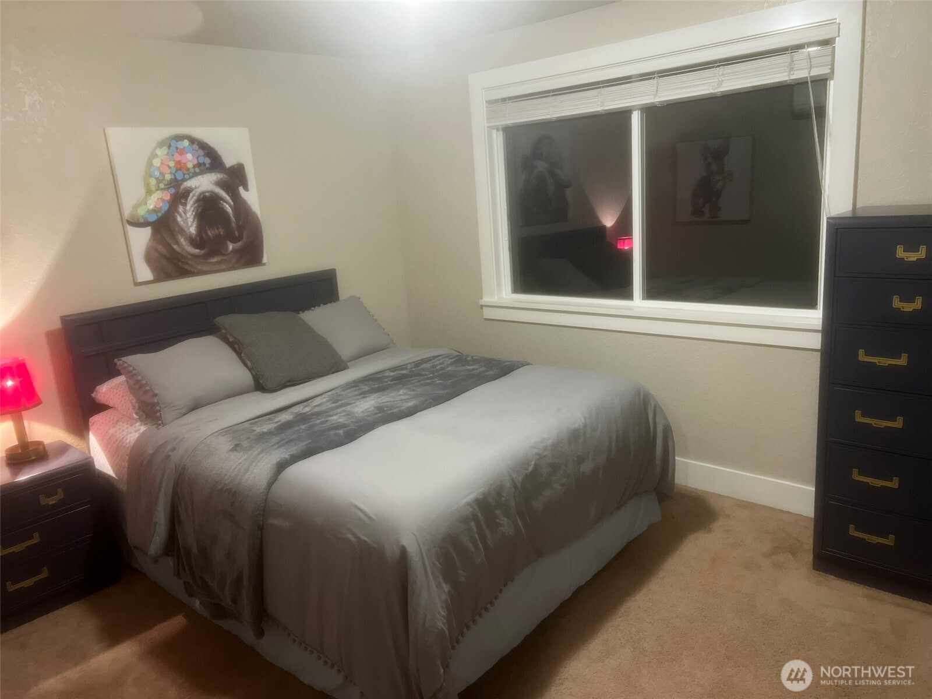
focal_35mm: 26
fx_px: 700
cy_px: 350
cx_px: 466
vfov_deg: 53.1
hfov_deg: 67.3
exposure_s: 1/60
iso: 500
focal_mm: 5.7
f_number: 1.5
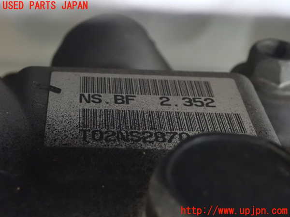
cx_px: 145
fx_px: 561
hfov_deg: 29.0
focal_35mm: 67
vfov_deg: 21.9
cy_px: 108
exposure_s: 1/8
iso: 1600
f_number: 3.8
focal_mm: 11.88
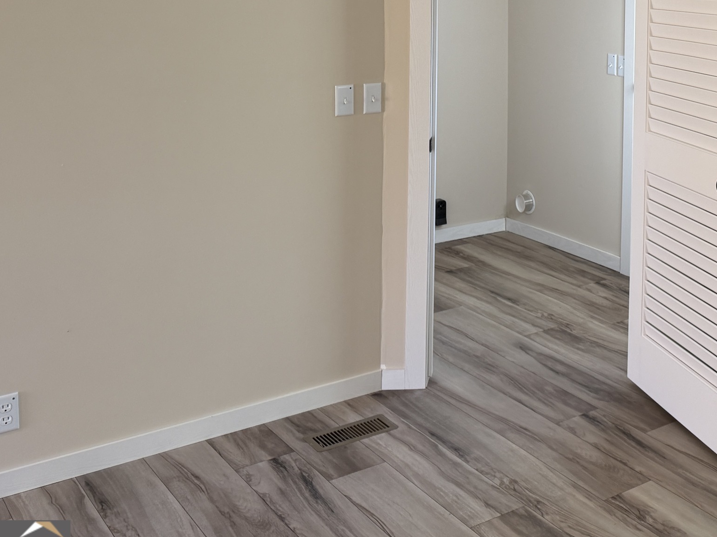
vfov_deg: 28.9
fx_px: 994
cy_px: 37
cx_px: 626
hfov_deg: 37.4
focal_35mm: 48
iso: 160
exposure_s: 1/120
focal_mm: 6.76
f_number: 1.78
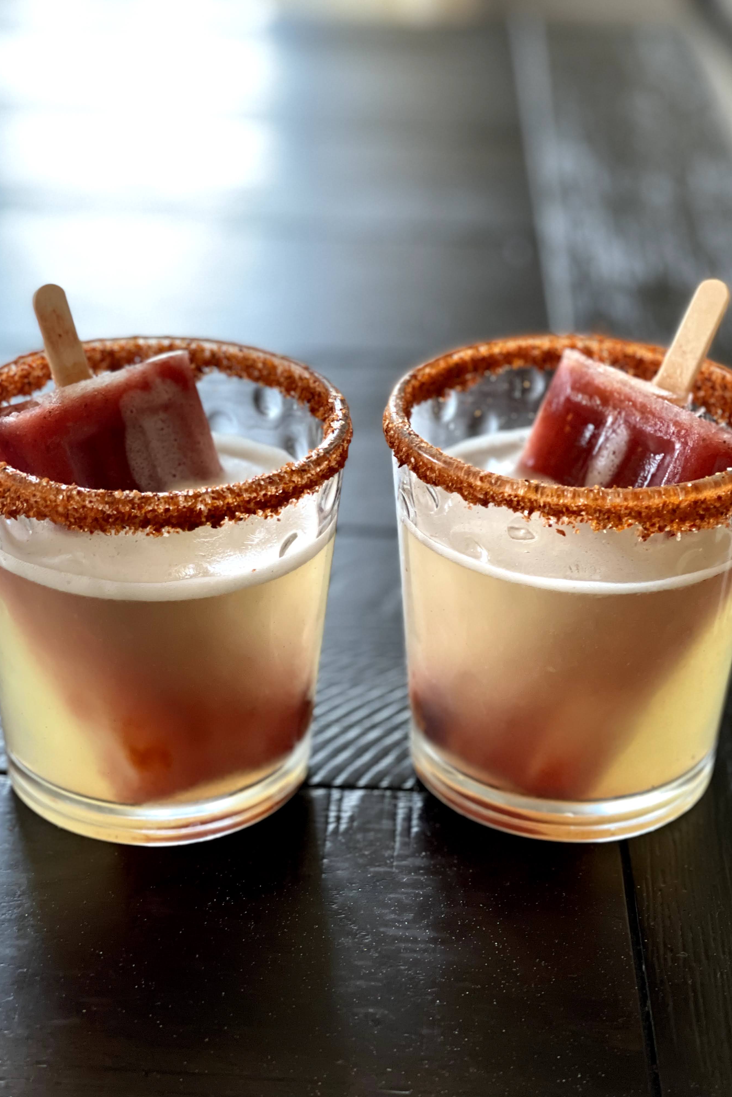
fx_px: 2043
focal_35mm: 67
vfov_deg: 30.1
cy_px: 547
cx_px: 364
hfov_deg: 20.3
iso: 250
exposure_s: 1/40
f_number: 2.2
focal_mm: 7.5
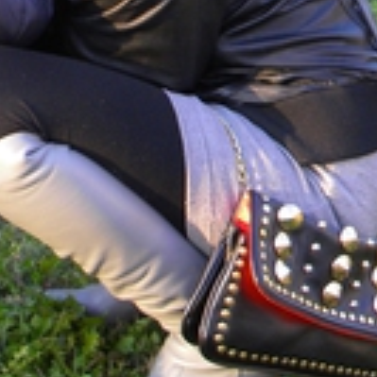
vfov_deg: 15.8
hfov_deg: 15.9
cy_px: -3
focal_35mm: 108
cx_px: 11
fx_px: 1331
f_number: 3.7
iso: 143
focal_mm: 6.4
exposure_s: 1/60.2
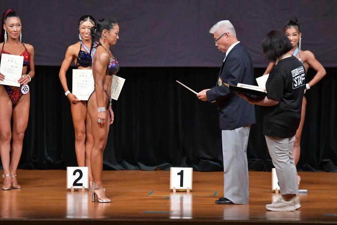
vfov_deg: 5.1
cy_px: 112
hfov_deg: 7.6
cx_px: 168
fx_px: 2526
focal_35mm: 270
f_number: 5.6
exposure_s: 1/400
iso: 5000
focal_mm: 180
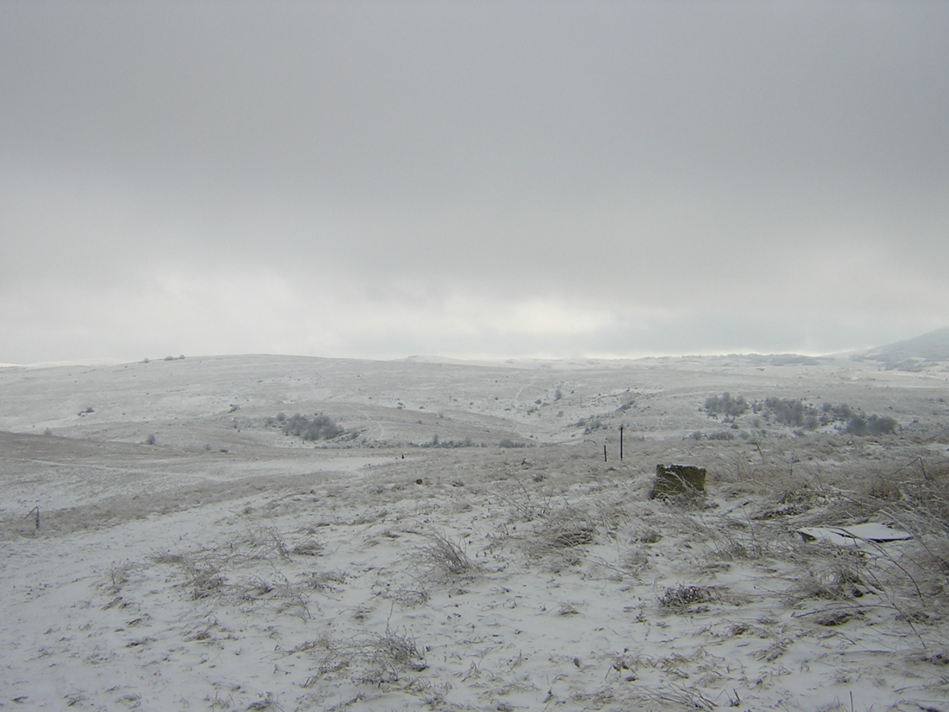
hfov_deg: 51.4
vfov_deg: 39.7
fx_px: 987
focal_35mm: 36
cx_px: 474
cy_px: 356
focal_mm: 4.7
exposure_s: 1/286
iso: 100
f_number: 5.2
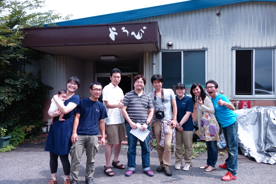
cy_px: 92
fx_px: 215
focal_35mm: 28
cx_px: 138
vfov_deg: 46.4
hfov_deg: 65.5
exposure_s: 1/2000
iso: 125
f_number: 1.8
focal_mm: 10.4
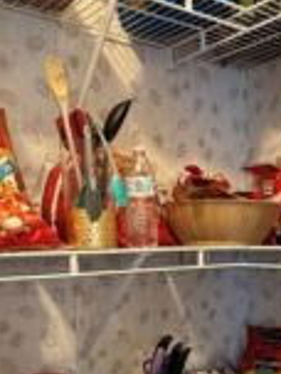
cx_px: 217
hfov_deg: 29.1
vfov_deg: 36.0
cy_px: 351
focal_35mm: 49
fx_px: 530
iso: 400
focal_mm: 2.22
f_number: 2.2
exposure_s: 1/60
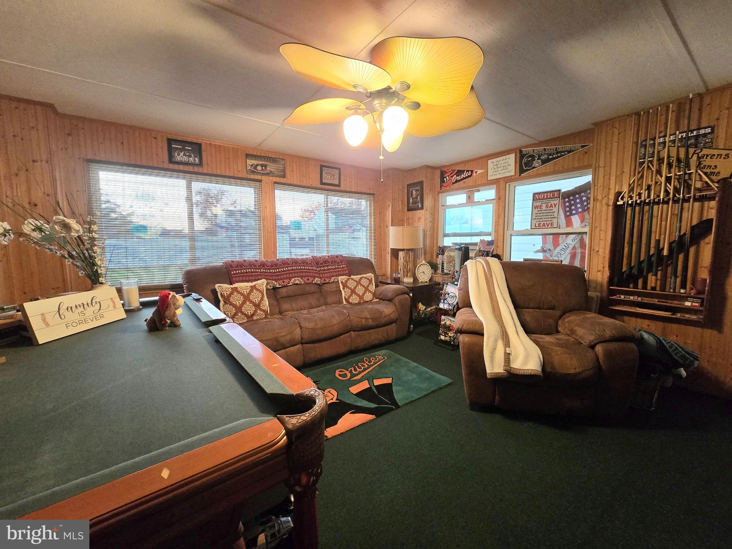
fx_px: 275
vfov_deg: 89.9
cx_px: 366
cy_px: 274
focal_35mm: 13
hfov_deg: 106.2
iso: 500
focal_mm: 2.2
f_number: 2.2
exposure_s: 1/60.2
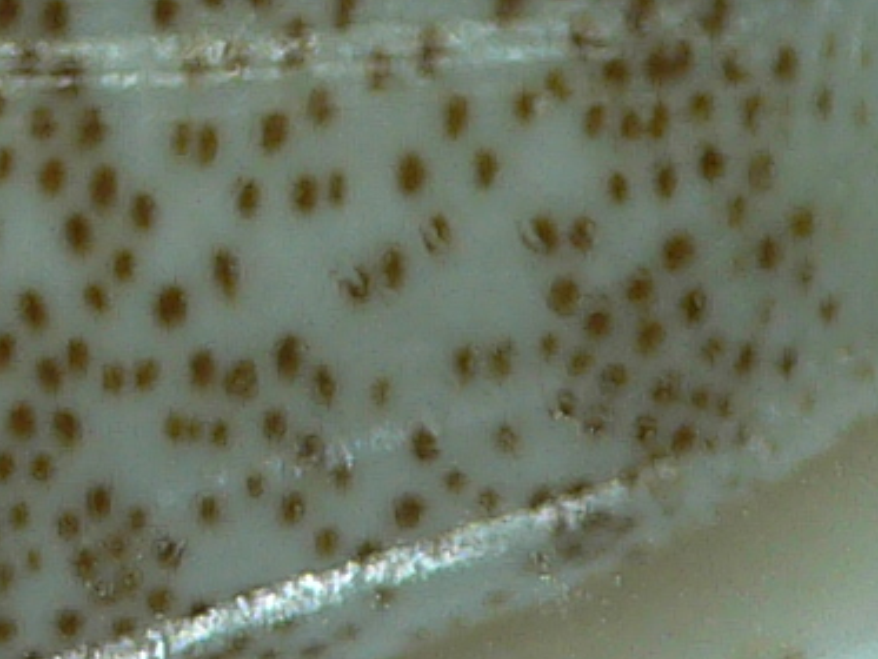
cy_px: -798
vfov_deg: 7.5
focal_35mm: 189
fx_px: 4795
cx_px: 247
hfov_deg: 10.4
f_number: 2.8
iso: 80
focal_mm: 4.6
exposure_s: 1/80
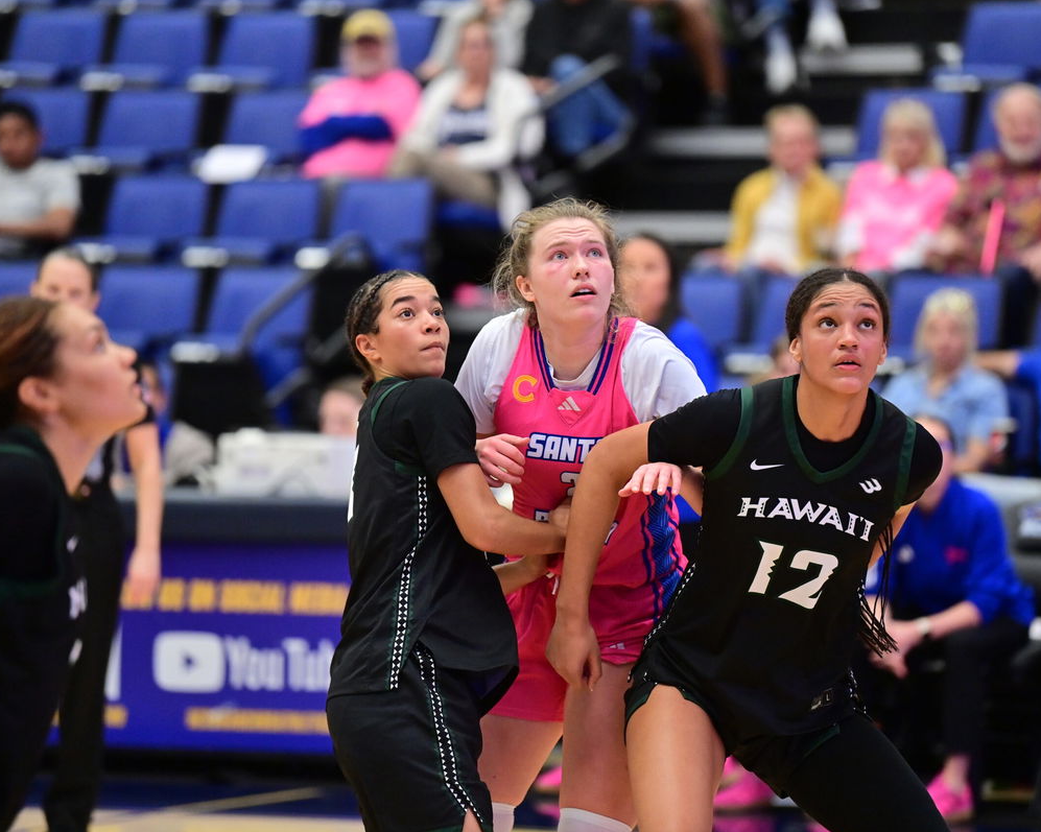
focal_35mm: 226
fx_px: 6961
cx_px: 585
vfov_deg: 6.8
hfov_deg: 8.6
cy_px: 415
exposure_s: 1/800
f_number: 2.8
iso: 4000
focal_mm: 200
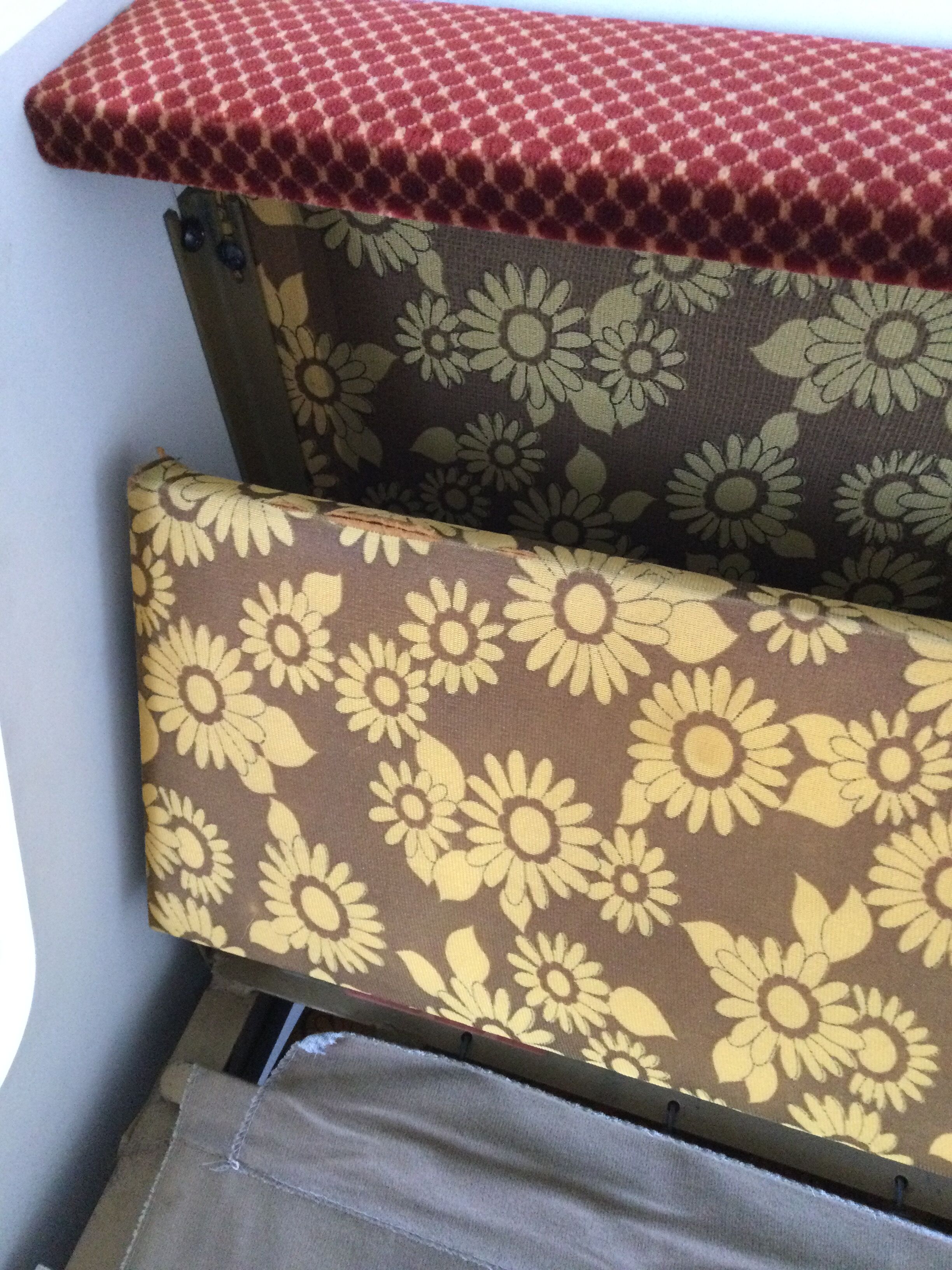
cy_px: 635
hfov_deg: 45.4
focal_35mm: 31
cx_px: 476
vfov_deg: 58.4
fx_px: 1137
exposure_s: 1/20
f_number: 2.4
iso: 200
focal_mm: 3.3
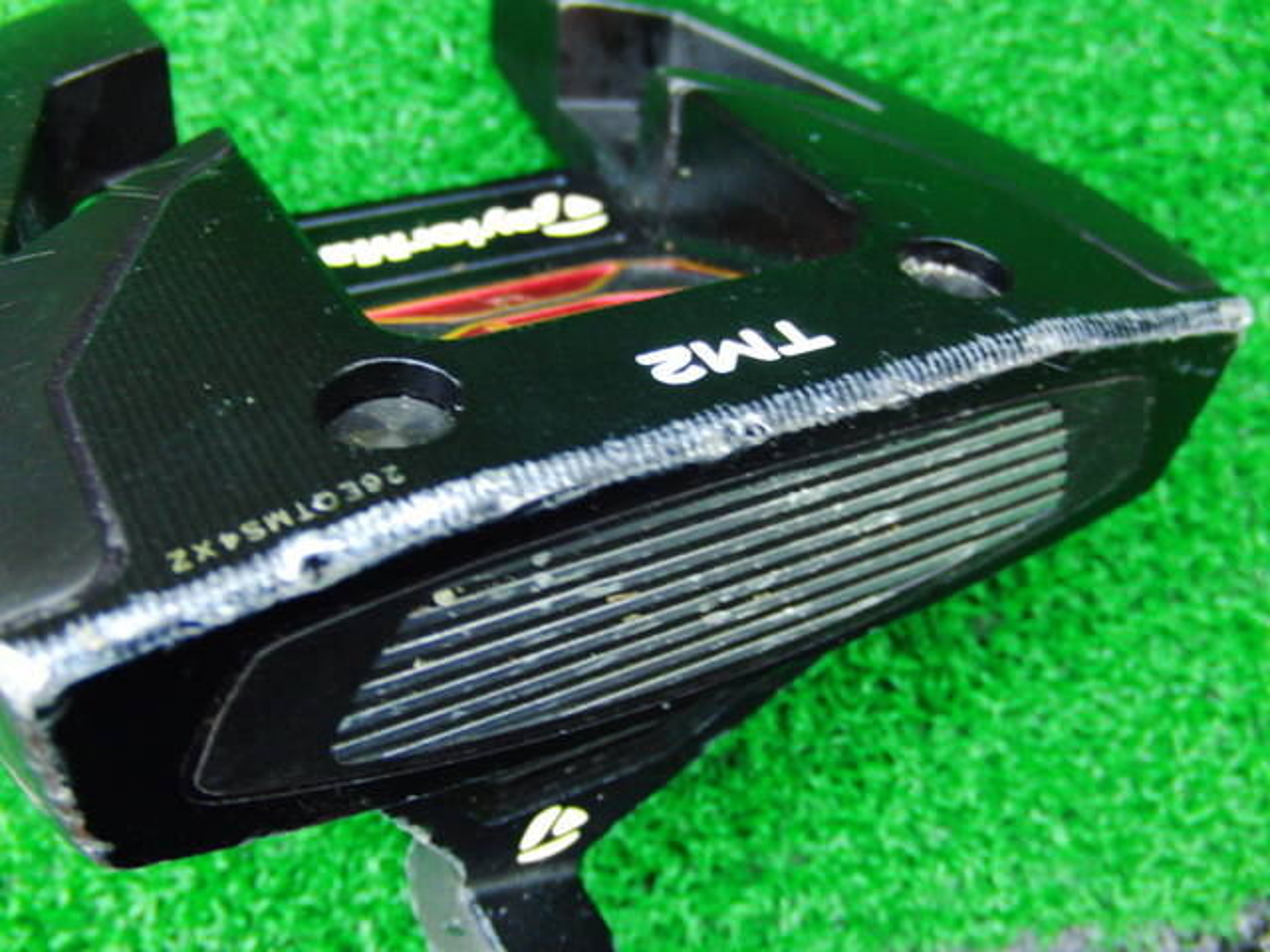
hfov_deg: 50.1
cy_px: 476
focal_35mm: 37
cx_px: 635
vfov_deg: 38.7
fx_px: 1357
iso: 400
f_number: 3.6
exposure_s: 1/13
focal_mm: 6.42
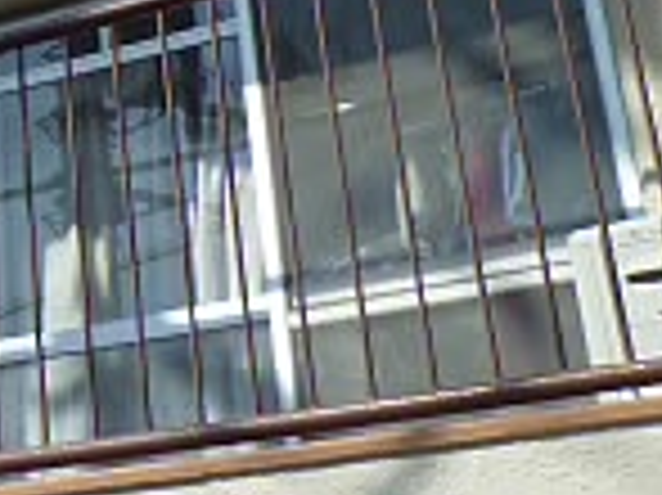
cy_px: -394
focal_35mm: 119
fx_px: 2274
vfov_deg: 11.5
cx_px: -689
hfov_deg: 13.9
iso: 80
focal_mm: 4.4
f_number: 4
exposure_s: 1/800
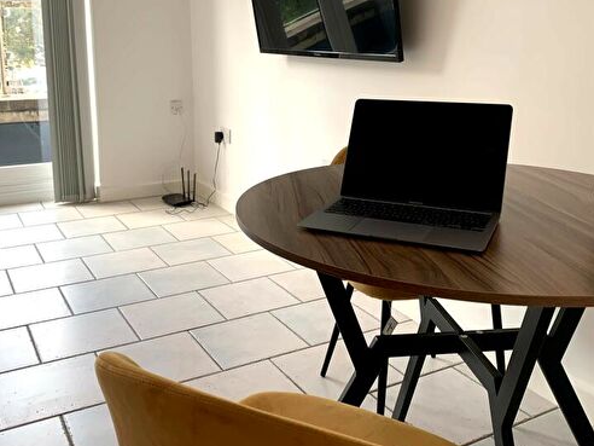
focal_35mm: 37
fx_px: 635
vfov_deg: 38.5
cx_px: 304
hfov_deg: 50.1
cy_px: 172
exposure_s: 1/100
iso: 40
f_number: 1.8
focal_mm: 4.25
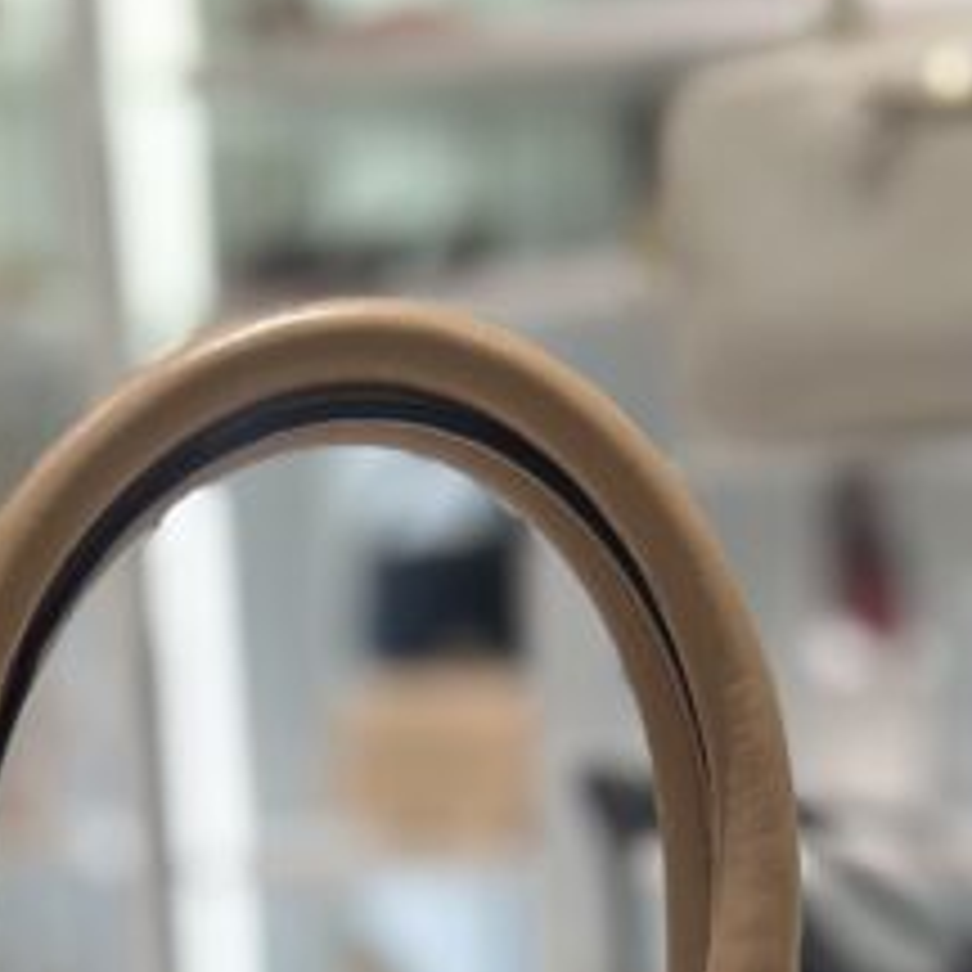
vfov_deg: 17.5
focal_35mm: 85
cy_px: 1620
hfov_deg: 20.4
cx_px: 382
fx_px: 2700
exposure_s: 1/120
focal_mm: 5.7
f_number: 1.5
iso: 100
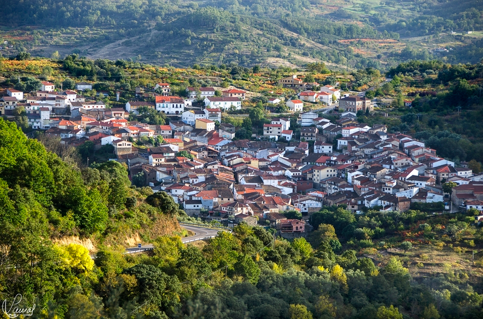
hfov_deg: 13.1
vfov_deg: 8.7
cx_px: 242
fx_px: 2108
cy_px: 160
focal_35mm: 158
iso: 100
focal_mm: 105
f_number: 6.3
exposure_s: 1/125
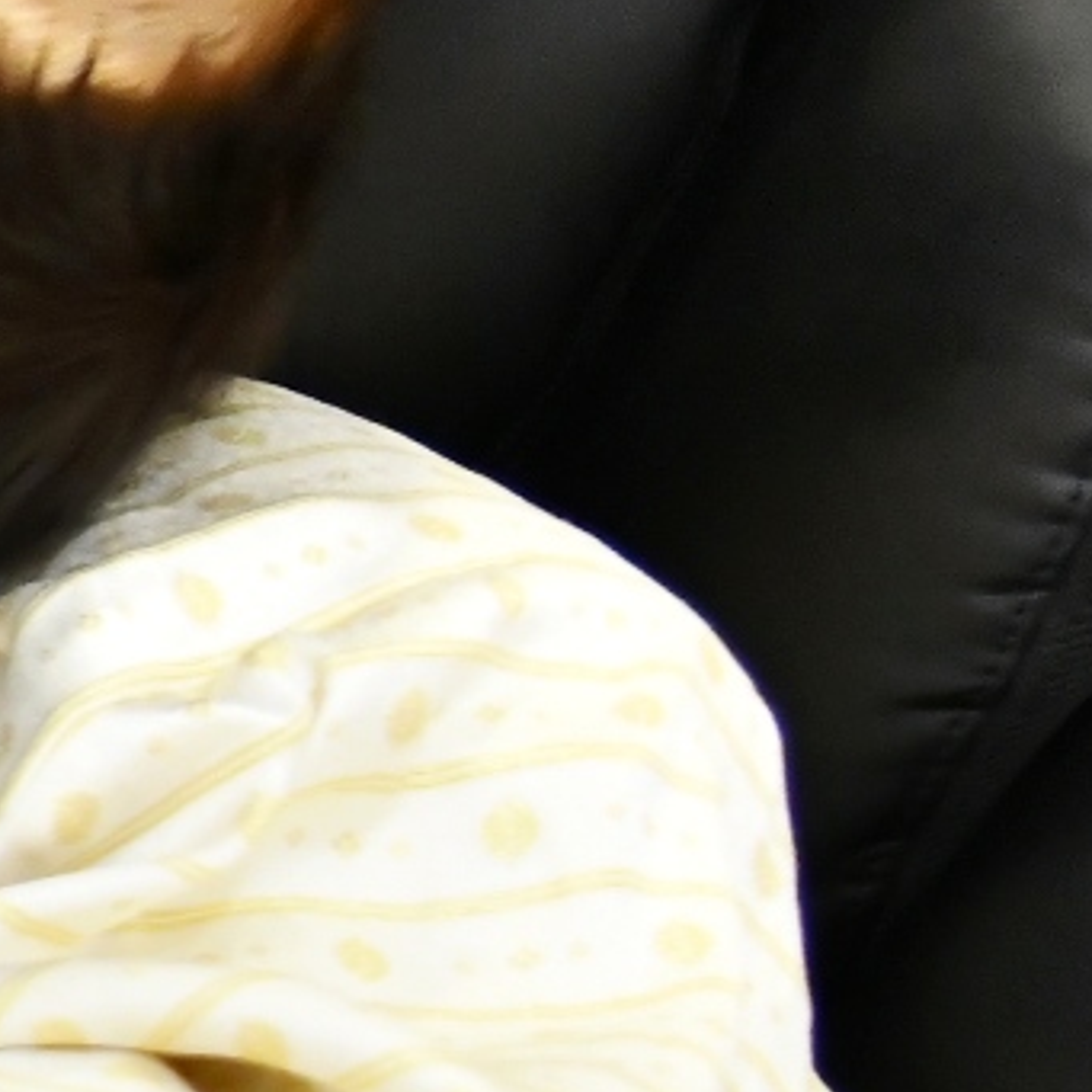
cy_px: 194
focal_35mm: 287
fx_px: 10243
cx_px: -2575
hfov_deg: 5.6
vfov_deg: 6.1
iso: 2500
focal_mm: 46
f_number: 4
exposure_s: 1/250
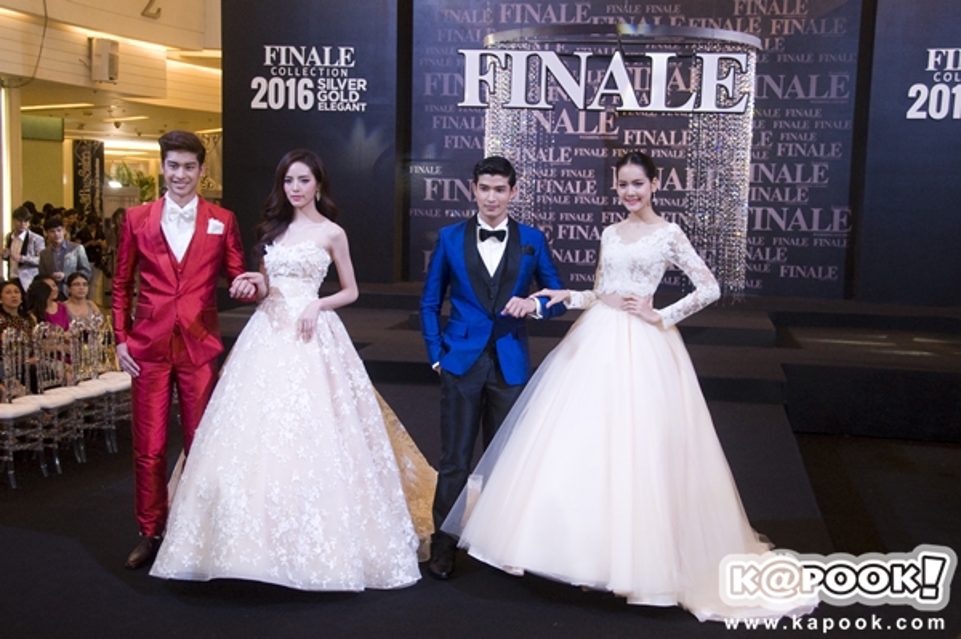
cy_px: 320
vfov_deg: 28.0
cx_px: 480
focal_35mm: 48
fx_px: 1280
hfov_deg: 41.1
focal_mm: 32
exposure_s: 1/100
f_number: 5.6
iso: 1000
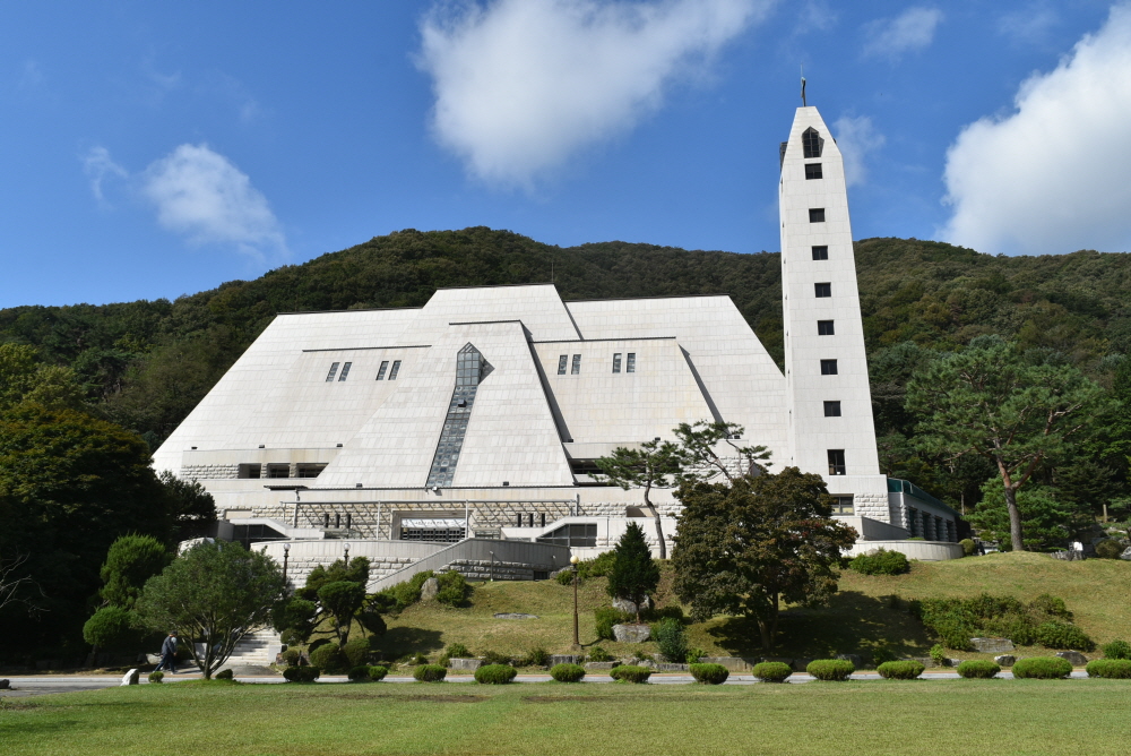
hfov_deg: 67.4
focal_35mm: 27
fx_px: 849
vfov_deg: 48.0
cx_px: 566
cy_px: 378
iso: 200
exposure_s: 1/400
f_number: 10
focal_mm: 18
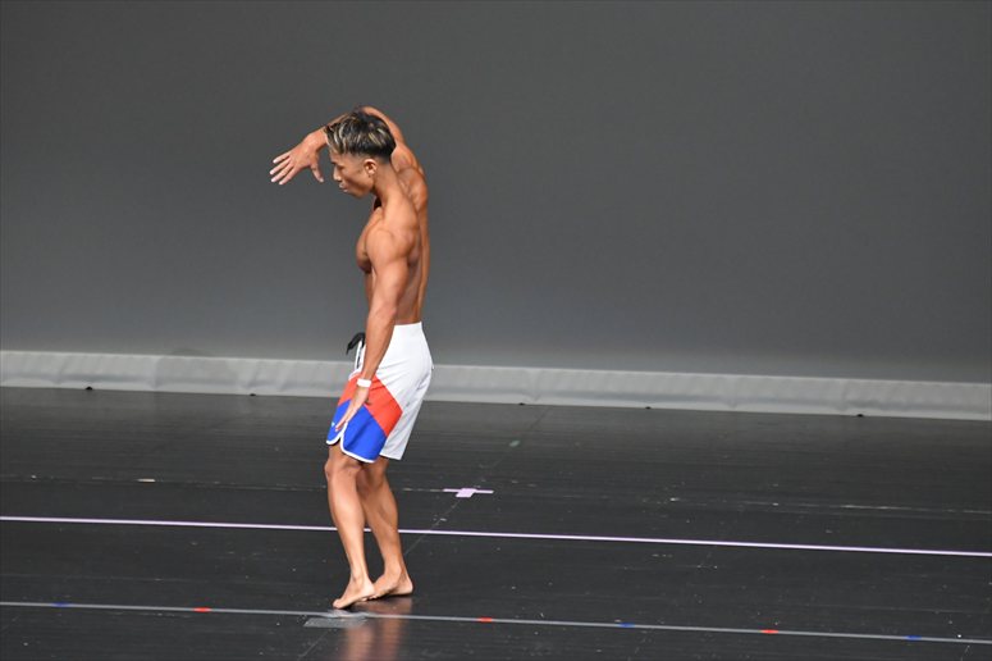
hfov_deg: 6.0
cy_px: 330
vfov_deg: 4.0
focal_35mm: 345
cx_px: 496
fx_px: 9502
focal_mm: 230
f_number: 5.6
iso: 5000
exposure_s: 1/400
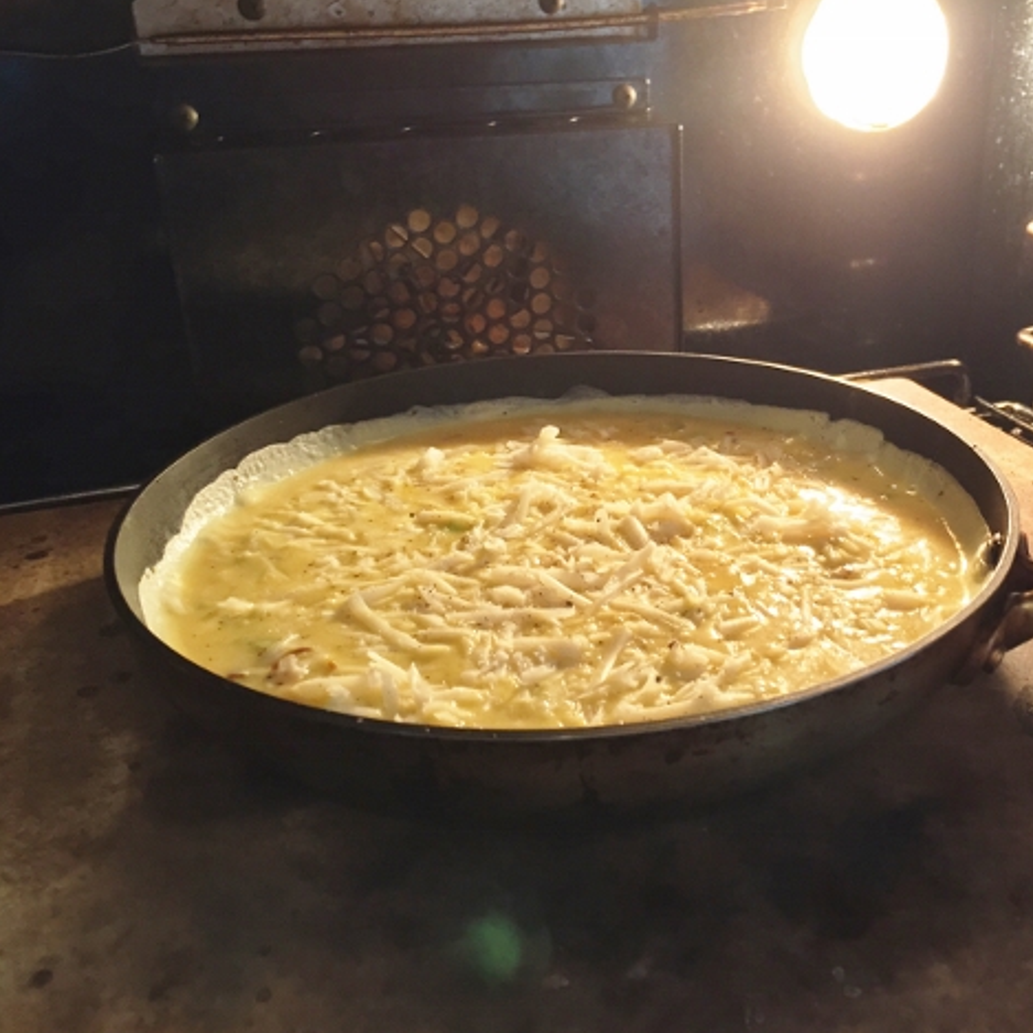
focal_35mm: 35
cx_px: 694
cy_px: 511
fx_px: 1182
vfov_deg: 47.2
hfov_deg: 46.4
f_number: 2.2
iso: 200
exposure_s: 1/30
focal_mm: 4.15
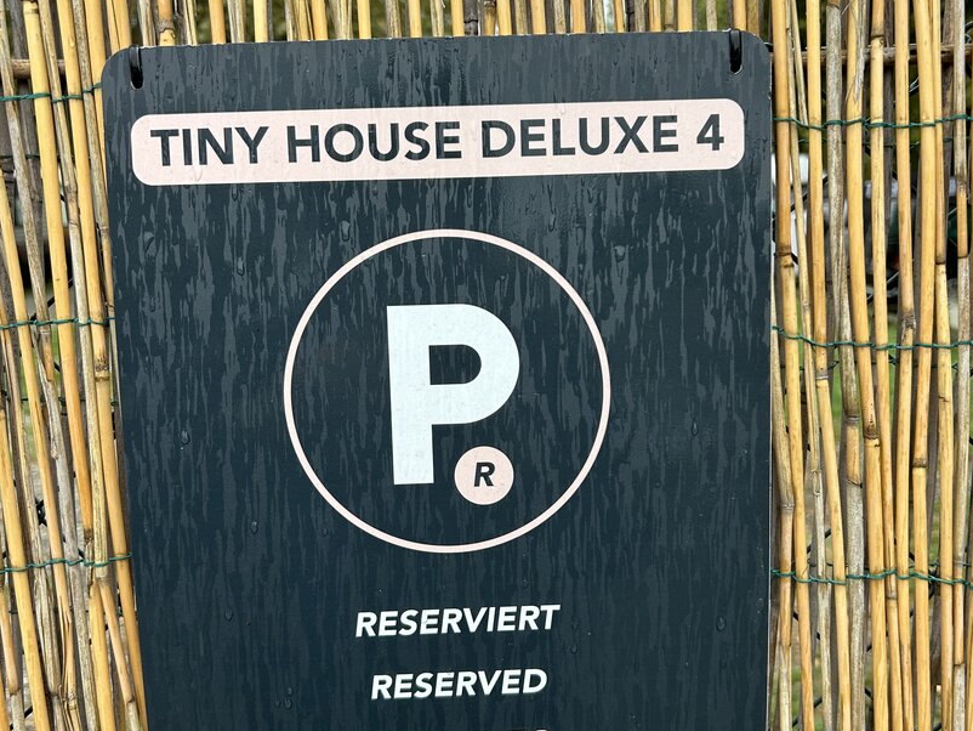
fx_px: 984
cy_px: 387
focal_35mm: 35
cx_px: 490
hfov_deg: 52.6
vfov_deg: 40.7
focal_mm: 5.7
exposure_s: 1/357
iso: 50
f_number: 1.5
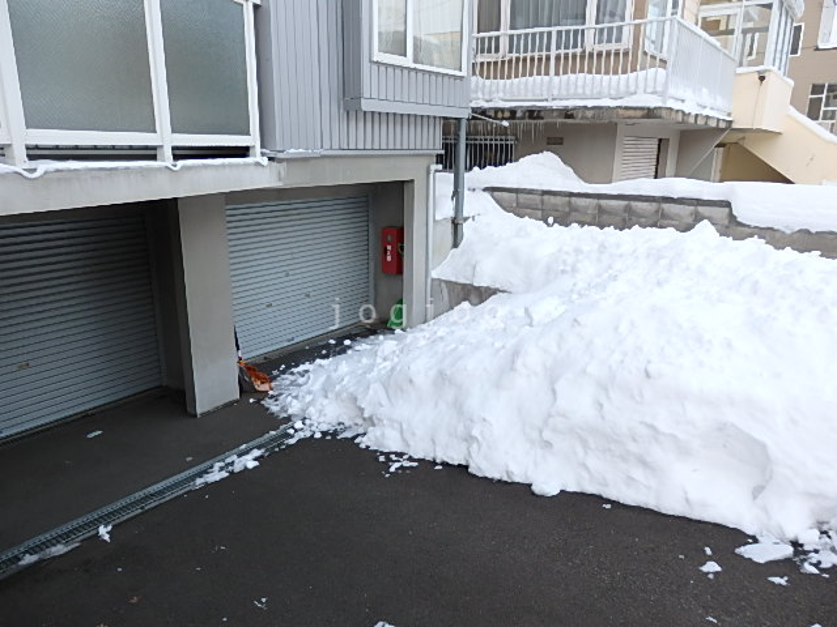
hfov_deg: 69.4
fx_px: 604
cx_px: 418
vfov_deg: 54.9
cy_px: 314
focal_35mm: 25
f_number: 3
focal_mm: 4.5
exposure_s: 1/80
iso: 125
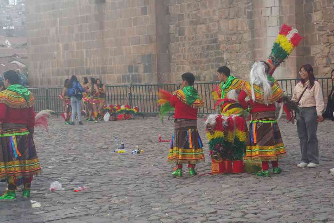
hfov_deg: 24.3
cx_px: 167
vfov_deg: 16.4
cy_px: 111
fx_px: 775
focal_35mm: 84
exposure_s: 1/100
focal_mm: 55
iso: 1600
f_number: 9
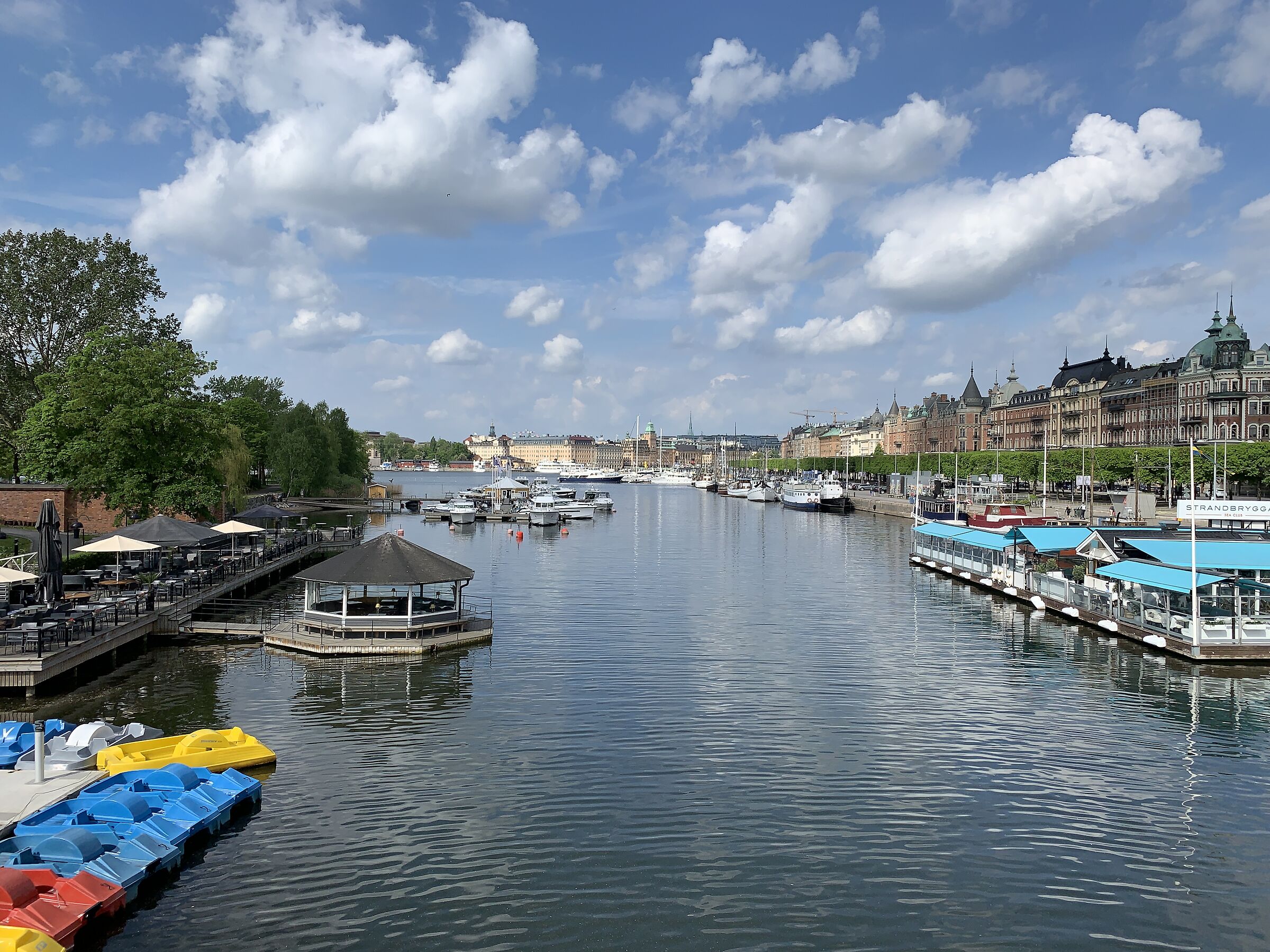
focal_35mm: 26
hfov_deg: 67.3
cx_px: 635
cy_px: 476
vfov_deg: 53.1
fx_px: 954
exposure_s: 1/2994
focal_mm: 4.25
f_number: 1.8
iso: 25
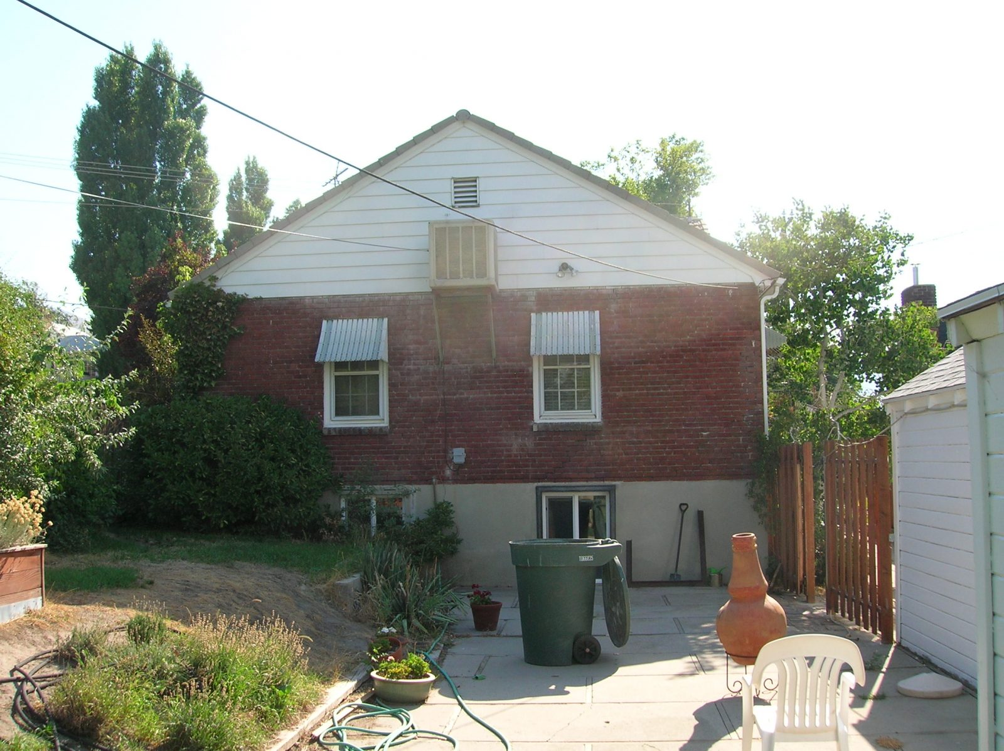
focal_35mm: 34
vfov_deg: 41.7
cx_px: 502
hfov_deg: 54.0
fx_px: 985
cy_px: 376
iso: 50
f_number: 4.9
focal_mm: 5.7
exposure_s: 1/171
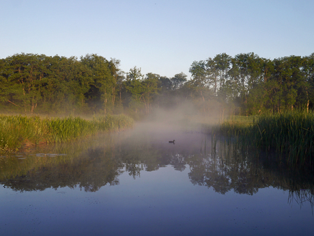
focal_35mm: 40
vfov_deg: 36.0
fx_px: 363
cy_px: 118
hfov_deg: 46.8
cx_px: 157
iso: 160
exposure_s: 1/160
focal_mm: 20
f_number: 8
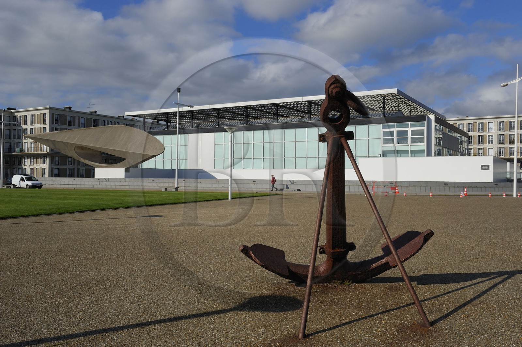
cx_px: 261
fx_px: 493
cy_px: 174
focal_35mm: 34
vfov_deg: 38.8
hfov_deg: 55.8
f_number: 16
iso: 200
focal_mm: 34
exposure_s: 1/200
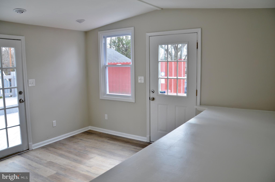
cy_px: 91
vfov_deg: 47.7
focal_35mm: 27
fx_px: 206
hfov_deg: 67.5
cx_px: 138
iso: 100
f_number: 3.5
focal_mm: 18
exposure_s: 1/50
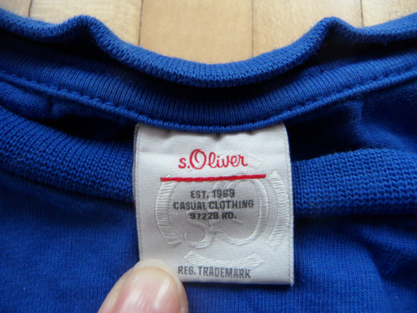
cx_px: 208
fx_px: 289
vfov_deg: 56.8
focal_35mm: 24
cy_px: 156
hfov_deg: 71.6
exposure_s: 1/60
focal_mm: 4.1
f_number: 2.9
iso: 80
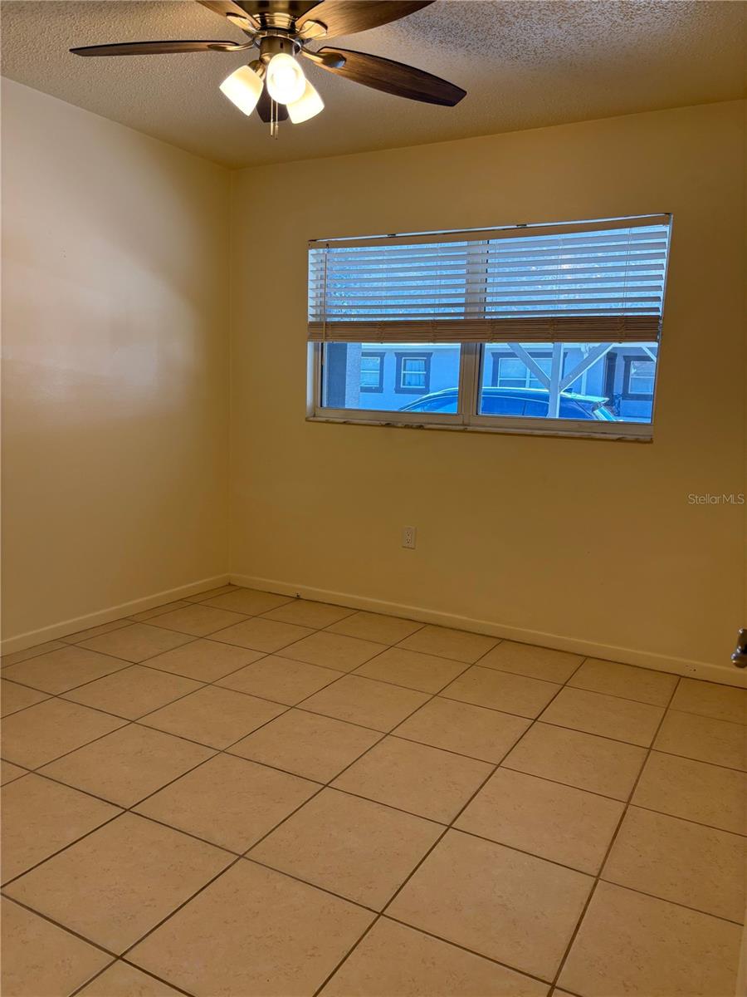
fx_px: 748
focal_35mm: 26
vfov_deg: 67.3
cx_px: 374
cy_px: 498
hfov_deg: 53.1
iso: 80
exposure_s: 1/120
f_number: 1.6
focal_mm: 5.96
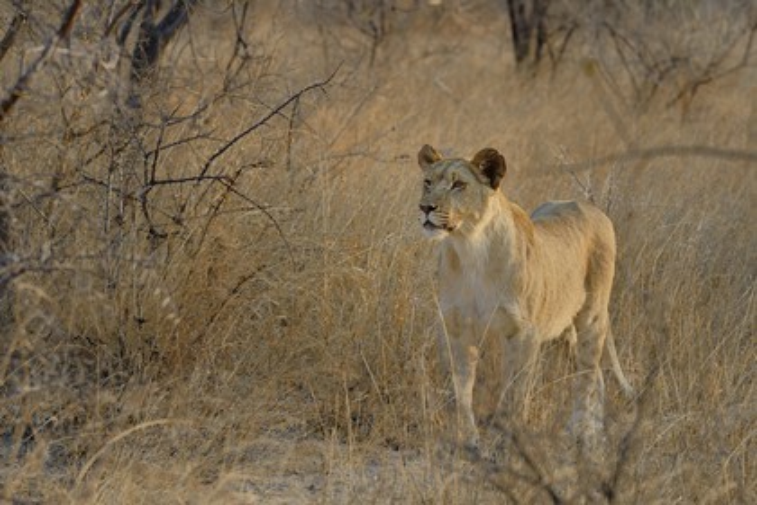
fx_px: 4205
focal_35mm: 200
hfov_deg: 10.3
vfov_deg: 6.9
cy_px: 252
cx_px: 378
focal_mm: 200
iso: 400
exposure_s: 1/400
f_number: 8
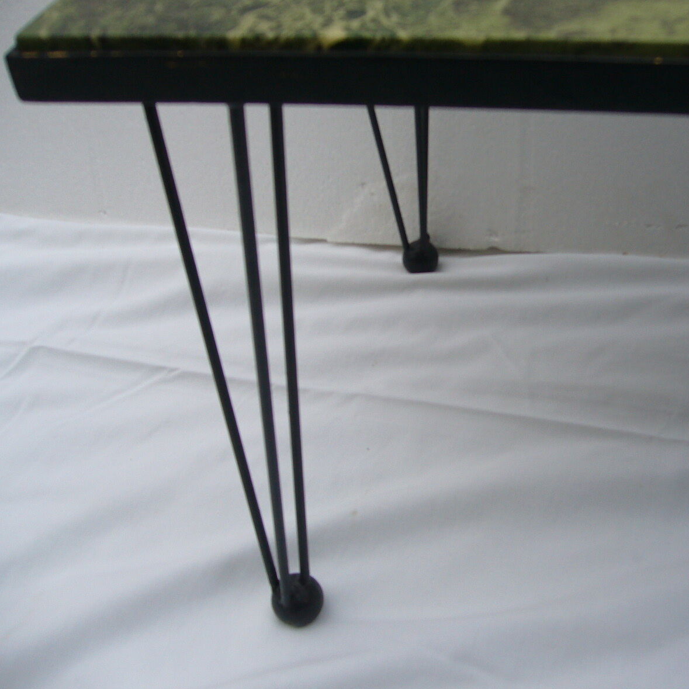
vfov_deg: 40.0
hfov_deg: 39.6
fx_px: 946
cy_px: 340
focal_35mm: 42
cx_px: 449
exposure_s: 1/30
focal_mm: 5.8
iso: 80
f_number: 2.8
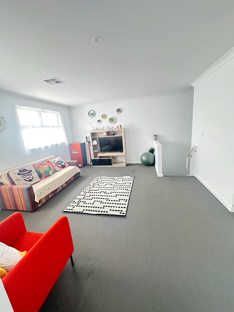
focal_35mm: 14
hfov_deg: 85.7
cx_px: 117
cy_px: 156
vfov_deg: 102.1
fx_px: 126
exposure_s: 1/60
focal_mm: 2.22
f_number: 2.2
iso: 320
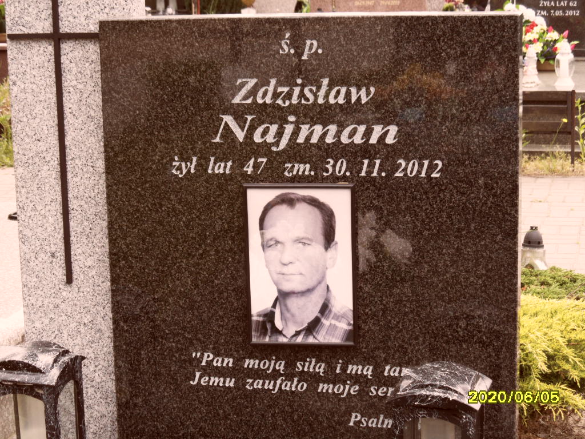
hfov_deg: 24.4
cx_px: 292
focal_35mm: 80
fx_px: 1352
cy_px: 220
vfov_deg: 18.4
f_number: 4.2
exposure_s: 1/125
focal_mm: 13.2
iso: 80
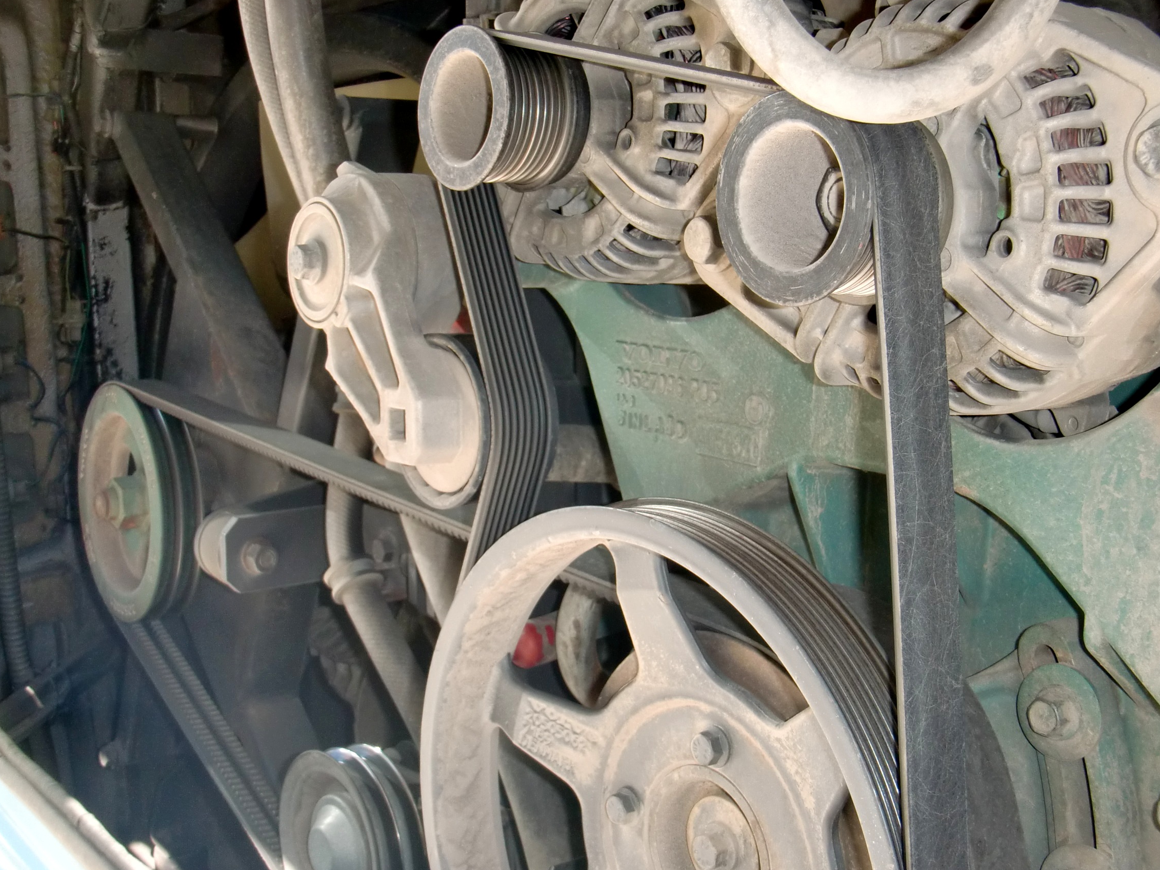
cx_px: 612
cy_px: 414
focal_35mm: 43
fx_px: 1441
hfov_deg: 43.8
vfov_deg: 33.6
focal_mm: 6.66
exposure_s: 1/60
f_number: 3.9
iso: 125
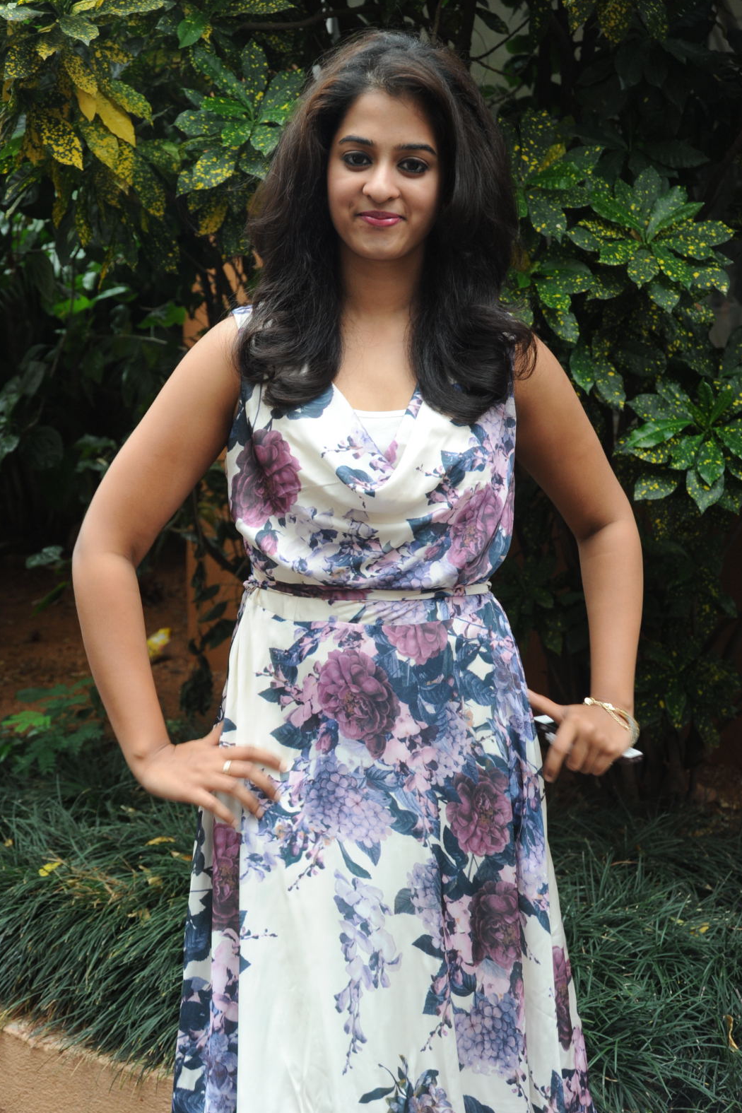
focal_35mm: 67
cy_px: 563
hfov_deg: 20.3
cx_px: 371
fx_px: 2071
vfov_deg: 30.1
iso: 1250
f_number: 8
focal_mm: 66
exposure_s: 1/125
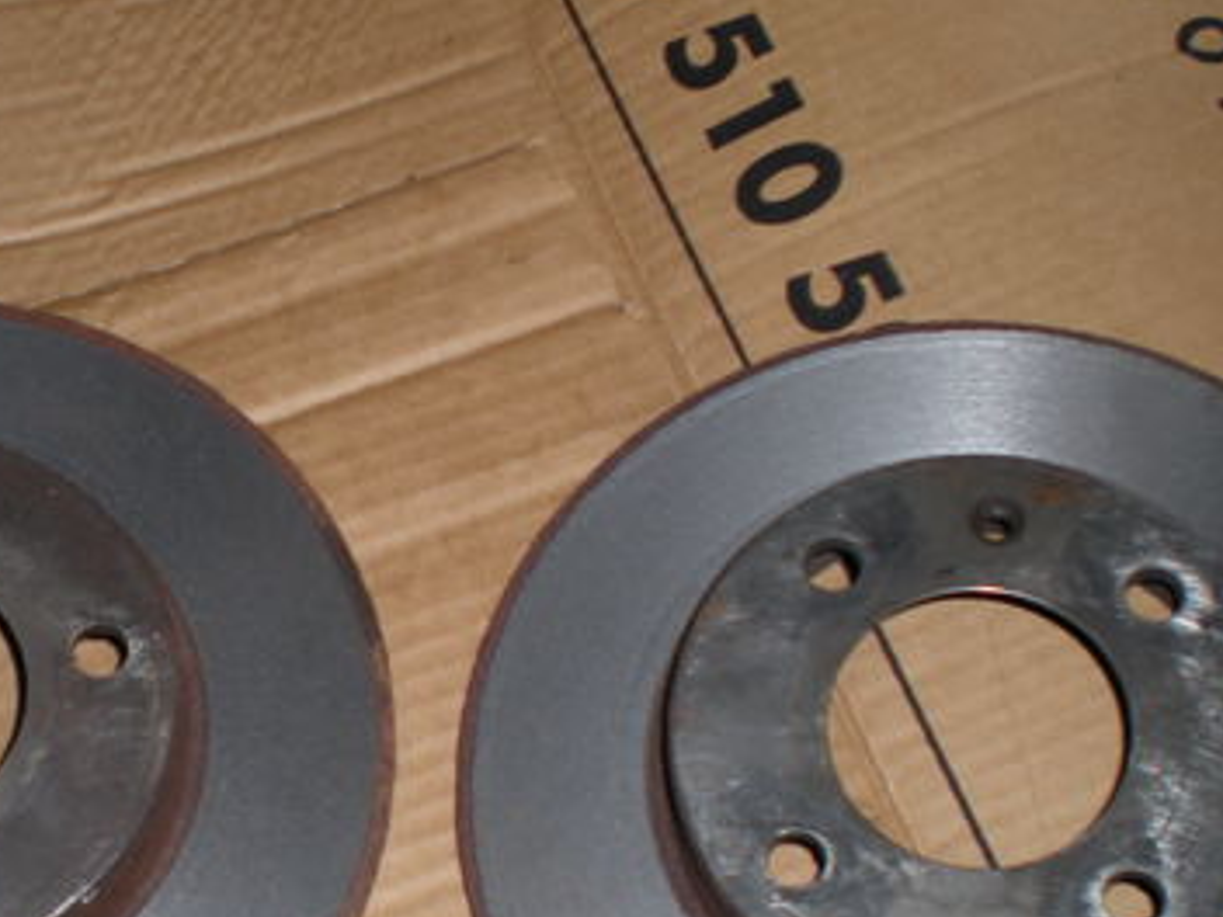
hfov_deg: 27.8
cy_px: 542
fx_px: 2438
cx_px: 337
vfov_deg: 21.3
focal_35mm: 69
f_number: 3.1
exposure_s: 1/60
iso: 64
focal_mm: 6.3
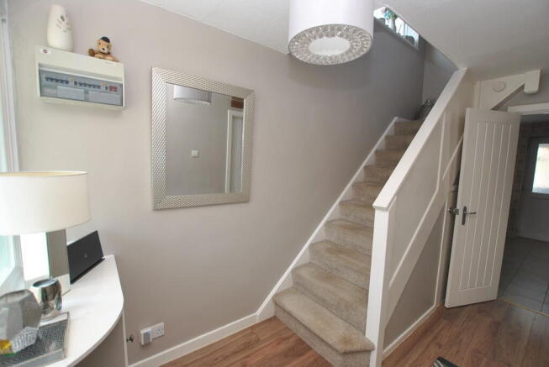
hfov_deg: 100.3
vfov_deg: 77.5
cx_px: 274
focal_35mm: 15
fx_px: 229
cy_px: 184
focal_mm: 10
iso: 200
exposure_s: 1/60
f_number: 4
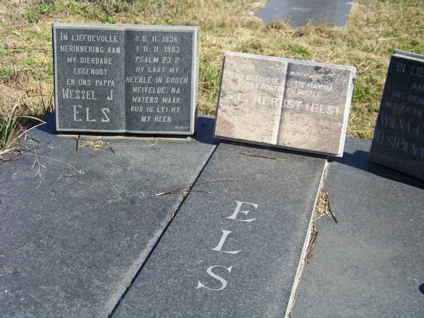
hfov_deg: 38.9
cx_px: 212
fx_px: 600
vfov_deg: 29.7
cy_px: 159
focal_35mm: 49
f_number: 2.8
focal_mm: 7.6
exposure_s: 1/800
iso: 64
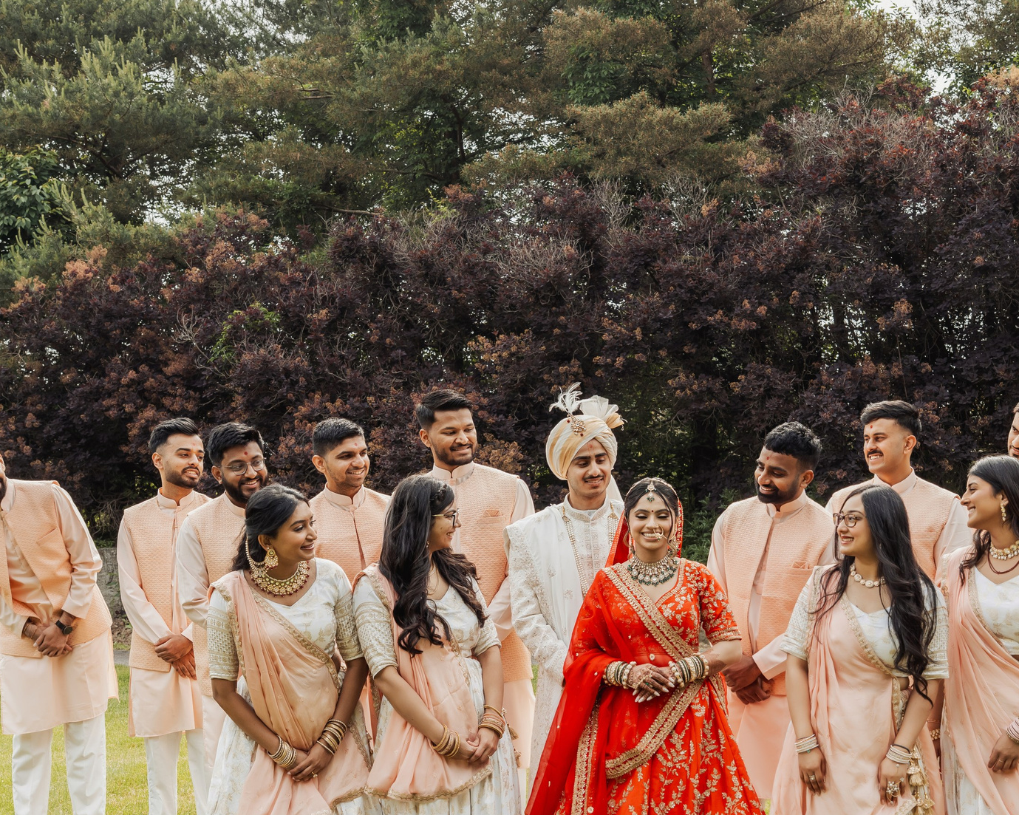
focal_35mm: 61
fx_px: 1840
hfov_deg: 30.9
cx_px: 610
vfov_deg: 24.9
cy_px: 524
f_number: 6.3
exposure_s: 1/320
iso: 400
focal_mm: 35
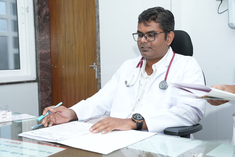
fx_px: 321
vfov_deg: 27.5
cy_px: 78
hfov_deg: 40.3
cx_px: 118
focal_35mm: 49
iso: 400
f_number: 6.3
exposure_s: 1/125
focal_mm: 49.1
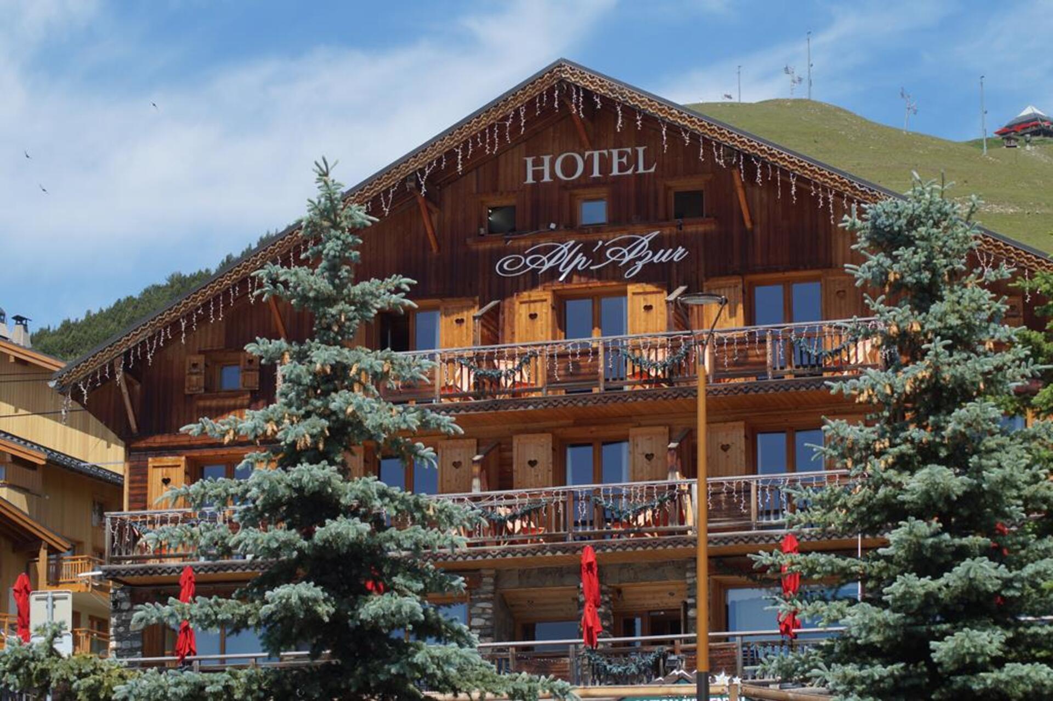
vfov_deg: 13.0
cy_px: 350
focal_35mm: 105
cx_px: 526
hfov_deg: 19.5
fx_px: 3070
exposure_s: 1/320
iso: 100
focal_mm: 70
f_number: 6.3
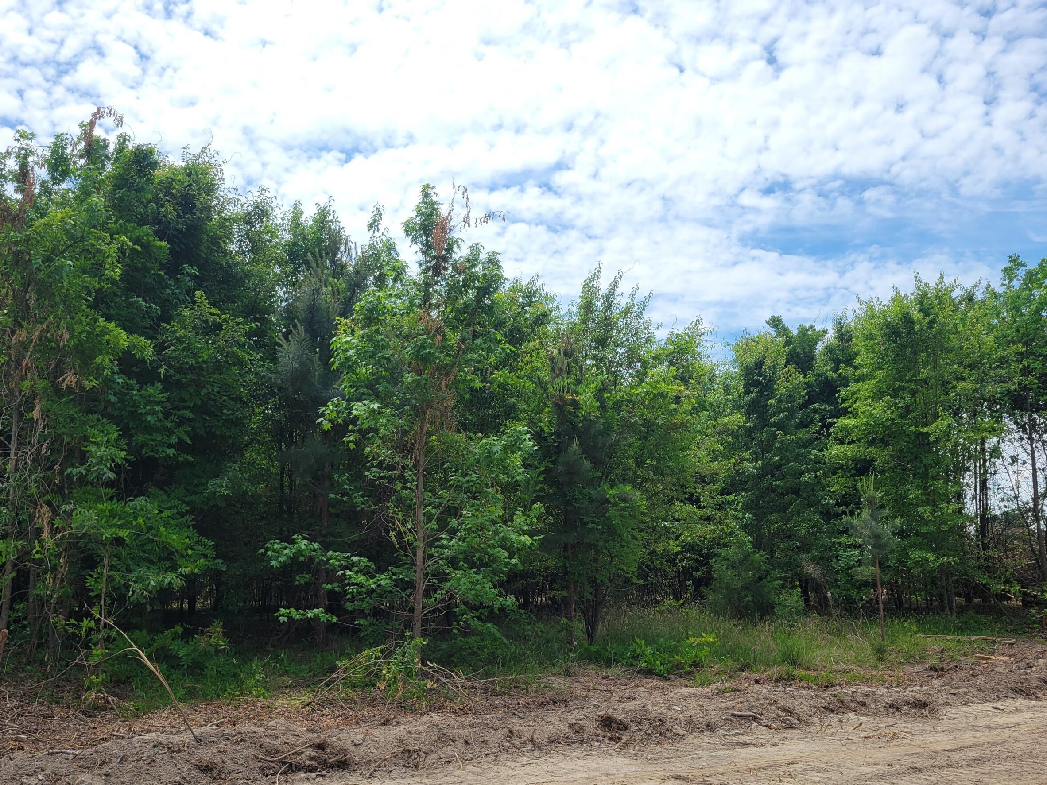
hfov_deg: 55.4
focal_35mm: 33
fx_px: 998
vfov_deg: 42.7
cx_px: 524
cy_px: 477
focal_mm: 5.4
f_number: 1.8
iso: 40
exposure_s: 1/2551
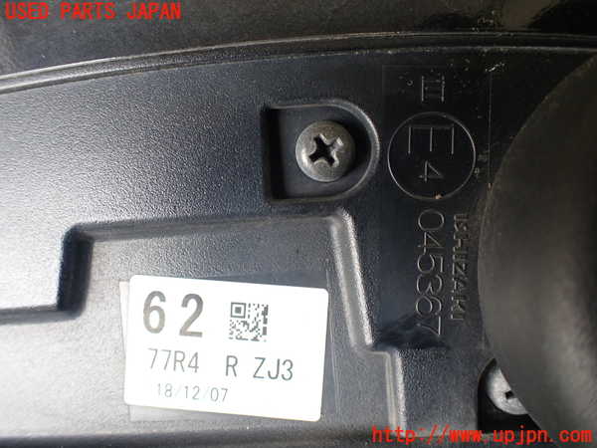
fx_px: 517
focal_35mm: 30
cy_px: 224
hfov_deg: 60.0
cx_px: 298
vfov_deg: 46.8
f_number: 2.3
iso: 320
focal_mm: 5.4
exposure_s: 1/125
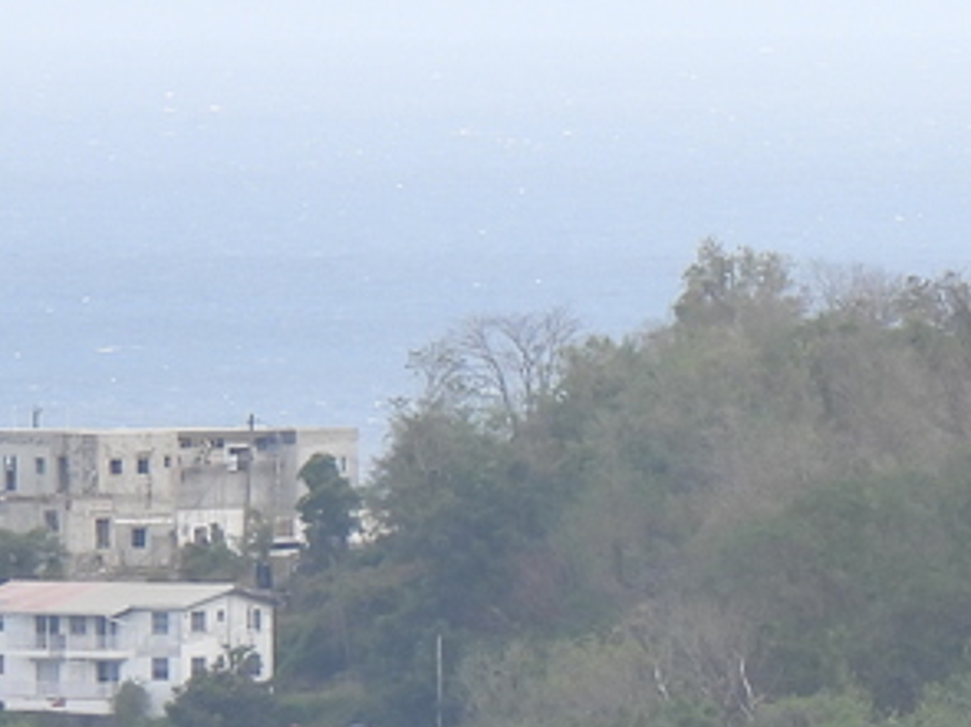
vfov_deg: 1.4
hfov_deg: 1.9
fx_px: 29189
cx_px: 1870
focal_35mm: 1041
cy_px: 1138
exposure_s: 1/320
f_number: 4.5
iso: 100
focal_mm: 42.8
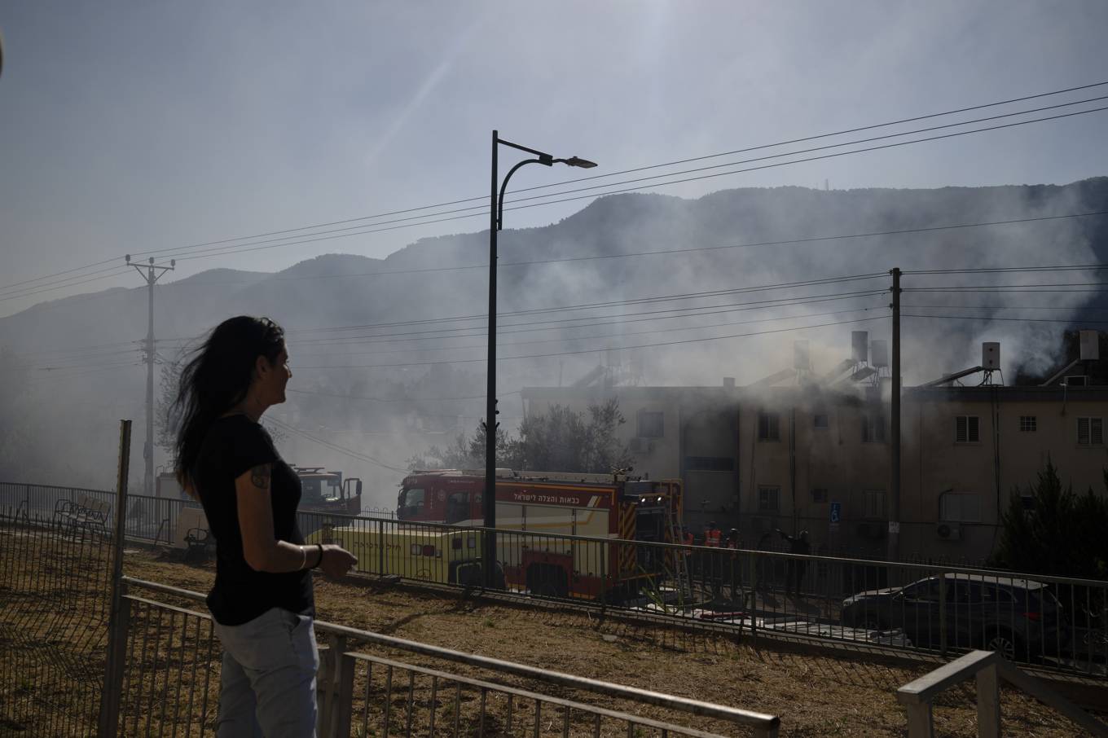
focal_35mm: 35
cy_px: 369
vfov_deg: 37.8
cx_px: 554
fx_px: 1077
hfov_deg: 54.4
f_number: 7.1
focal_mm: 35
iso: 100
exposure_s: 1/1250
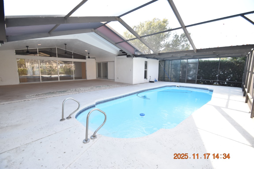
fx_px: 106
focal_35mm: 15
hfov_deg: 100.4
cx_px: 127
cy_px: 84
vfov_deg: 77.3
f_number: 3.5
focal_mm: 10
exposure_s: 1/750
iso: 800
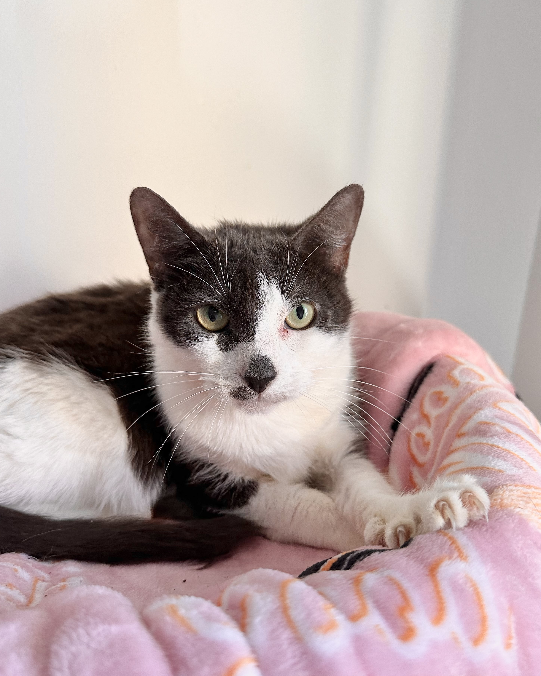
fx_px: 520
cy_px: 350
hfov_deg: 54.9
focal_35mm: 26
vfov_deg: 66.0
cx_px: 273
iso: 250
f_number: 1.78
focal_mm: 6.86
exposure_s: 1/121
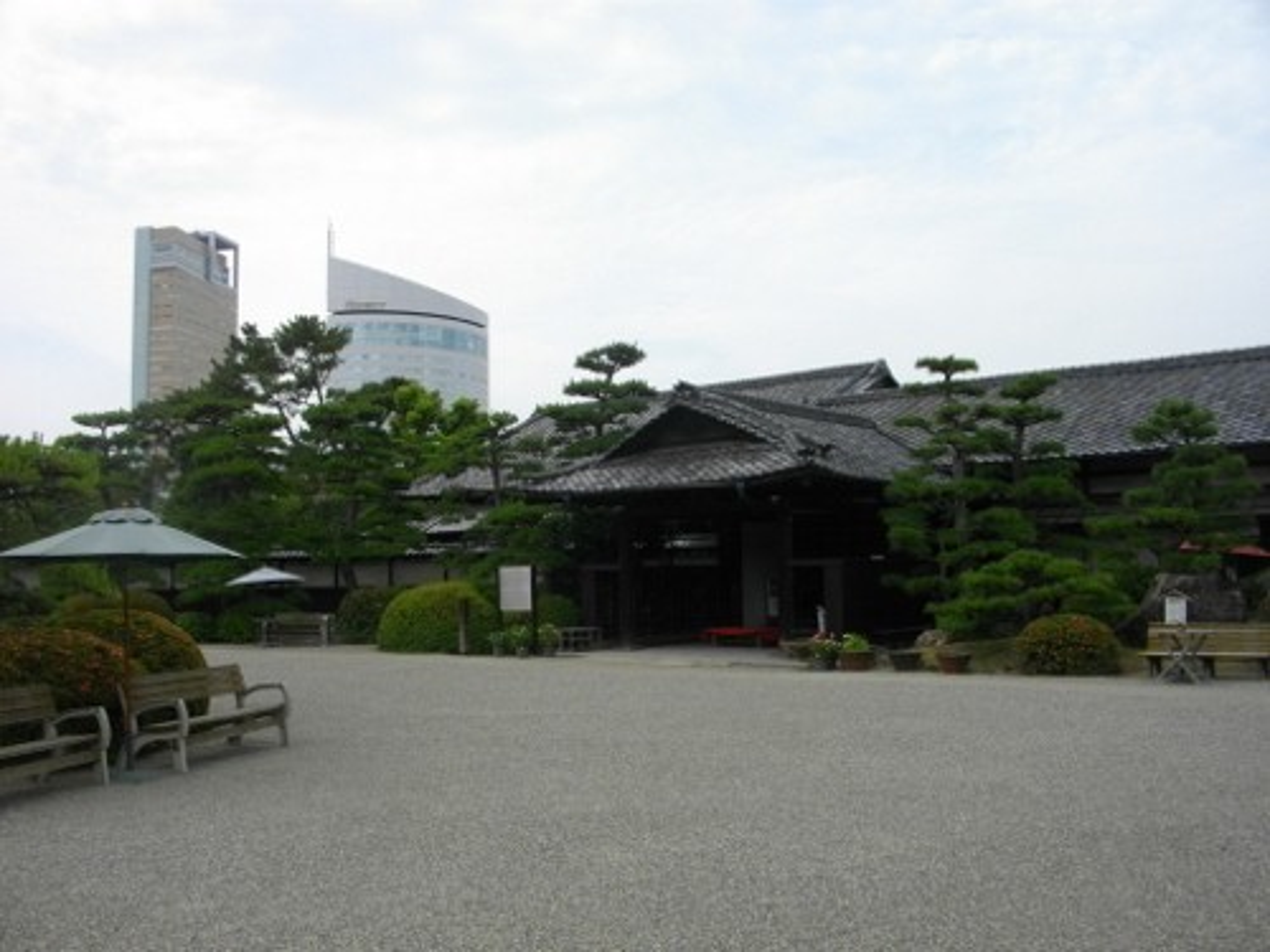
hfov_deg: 56.8
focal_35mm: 32
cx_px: 635
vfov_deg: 44.2
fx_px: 1174
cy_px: 476
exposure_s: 1/400
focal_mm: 5.7
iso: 100
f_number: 5.5
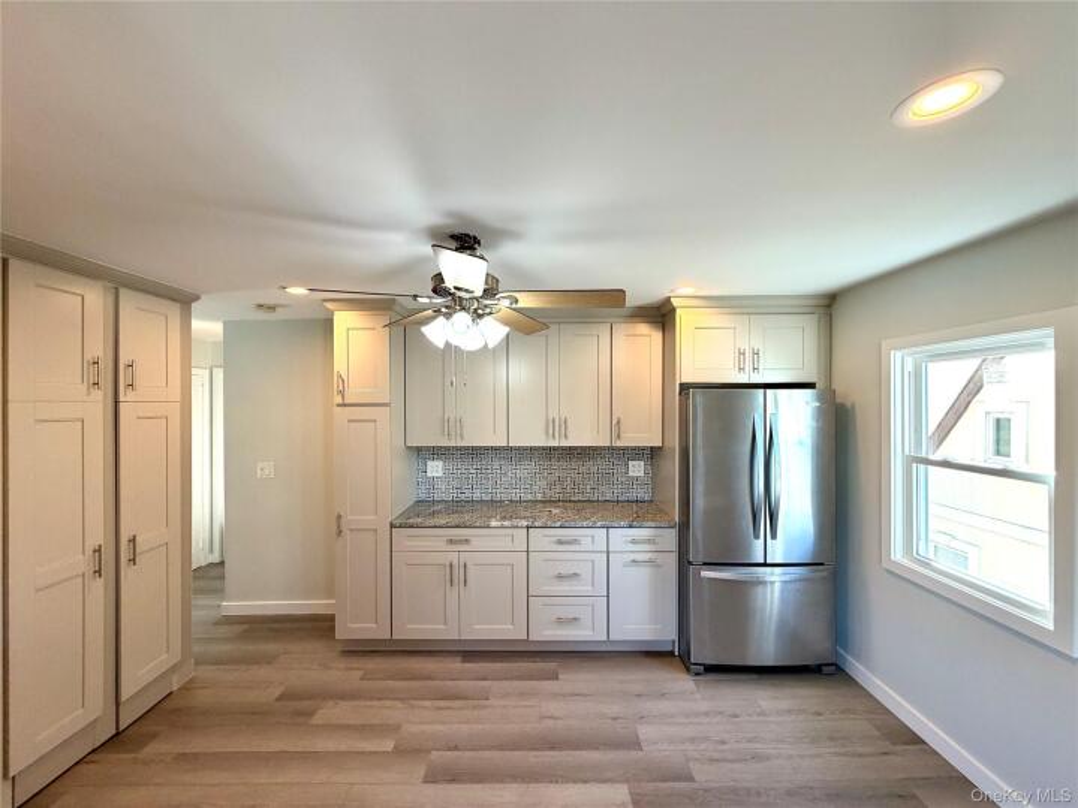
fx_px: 436
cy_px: 404
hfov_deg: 102.1
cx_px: 539
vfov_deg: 85.7
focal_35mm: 14
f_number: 2.2
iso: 160
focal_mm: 2.22
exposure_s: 1/120
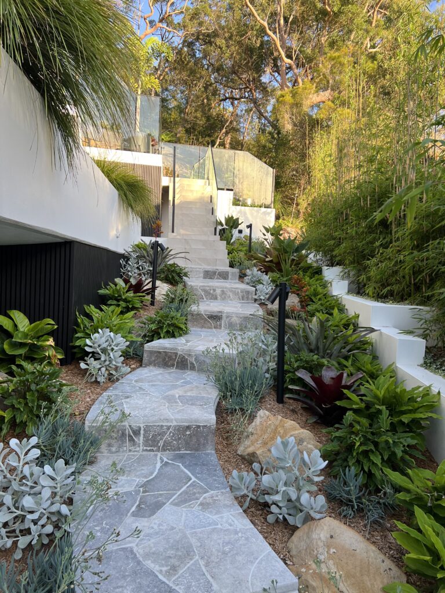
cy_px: 296
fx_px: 446
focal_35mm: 26
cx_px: 222
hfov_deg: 53.1
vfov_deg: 67.3
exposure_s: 1/413
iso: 50
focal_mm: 5.7
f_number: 1.5
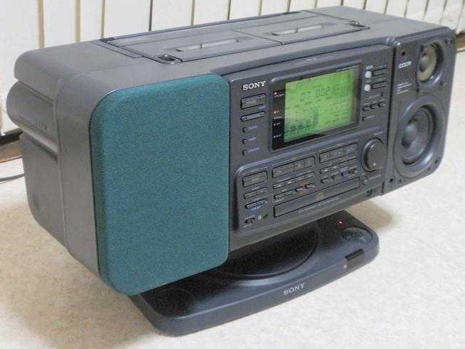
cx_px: 243
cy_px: 176
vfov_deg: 25.2
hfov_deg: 33.2
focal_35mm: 58
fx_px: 779
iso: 200
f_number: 4.3
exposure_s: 1/6
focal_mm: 9.1
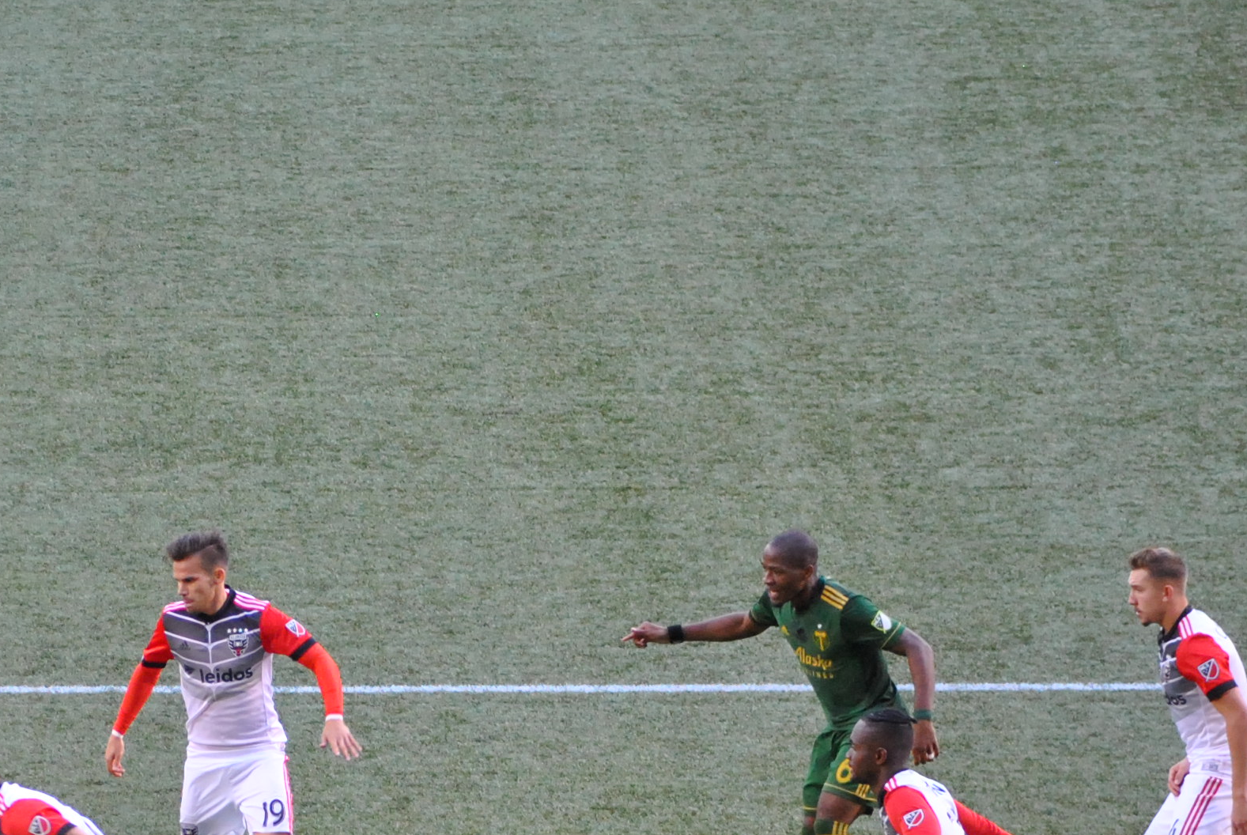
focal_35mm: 276
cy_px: 726
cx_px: 193
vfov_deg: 5.0
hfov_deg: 7.4
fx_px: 9581
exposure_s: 1/250
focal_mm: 75
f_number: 4.2
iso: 800
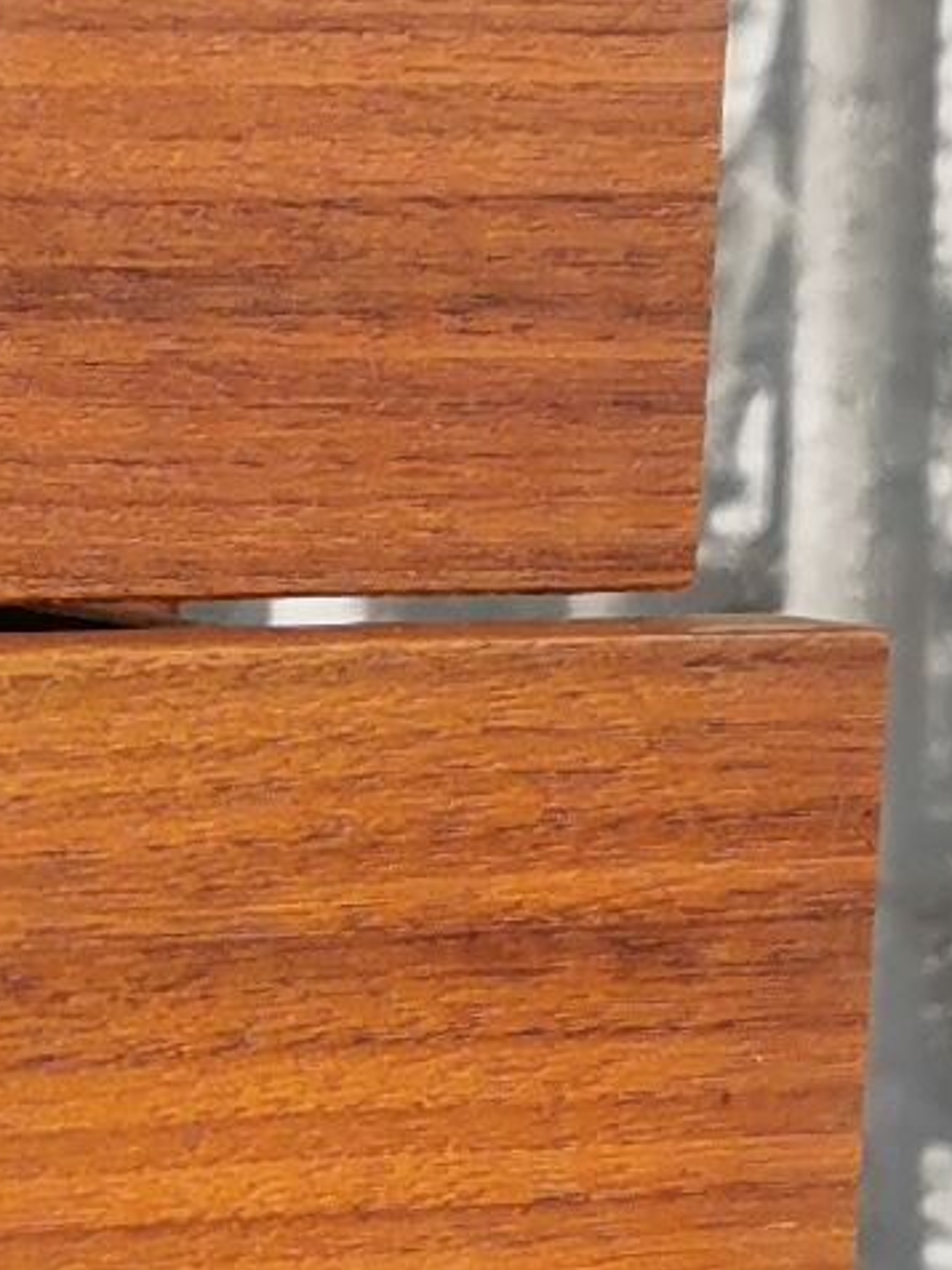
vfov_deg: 9.2
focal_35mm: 207
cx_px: -576
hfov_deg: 7.0
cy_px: 2044
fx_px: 7590
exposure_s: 1/106
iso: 50
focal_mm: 5.56
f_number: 1.6
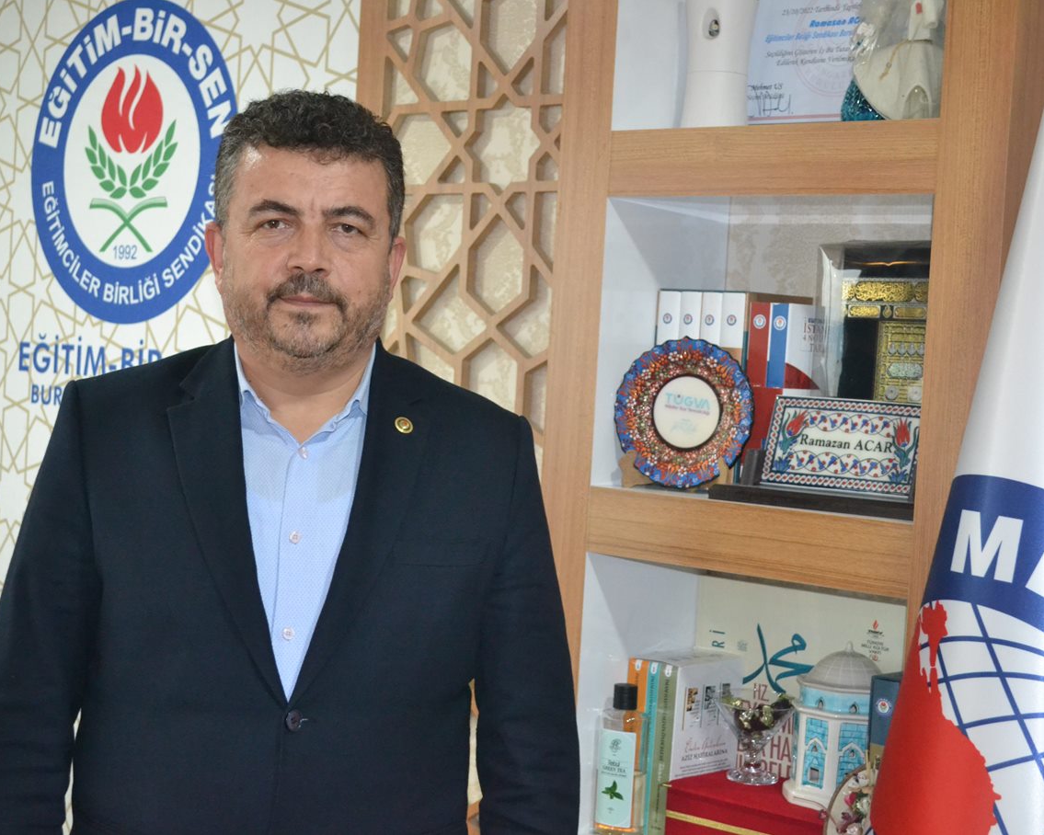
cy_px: 418
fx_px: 1885
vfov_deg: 25.0
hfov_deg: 30.9
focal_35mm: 61
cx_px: 417
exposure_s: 1/60
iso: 2800
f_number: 5
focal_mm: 36
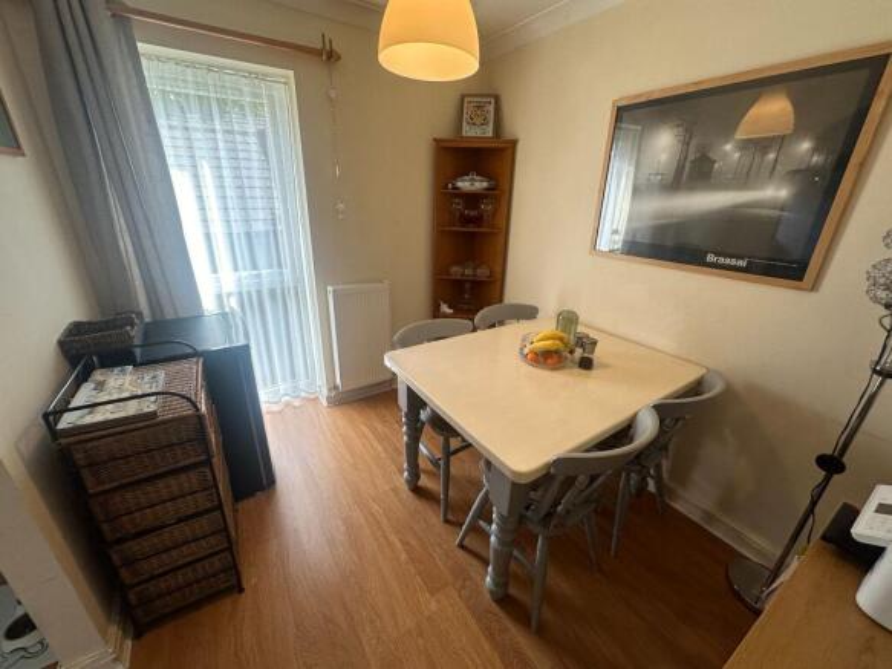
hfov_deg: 102.1
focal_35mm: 14
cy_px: 334
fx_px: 361
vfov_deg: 85.7
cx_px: 446
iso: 80
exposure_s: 1/100
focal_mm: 2.22
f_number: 2.2
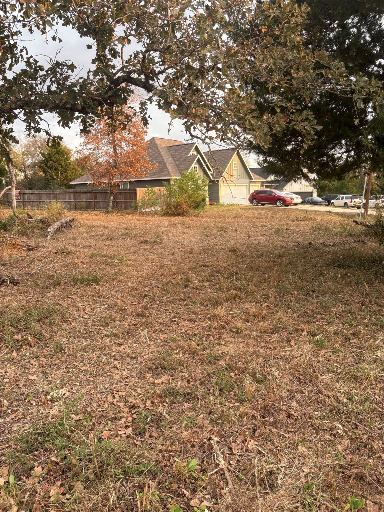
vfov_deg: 67.3
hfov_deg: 53.1
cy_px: 256
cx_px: 192
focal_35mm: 26
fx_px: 385
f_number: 1.6
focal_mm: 5.96
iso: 50
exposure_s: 1/122
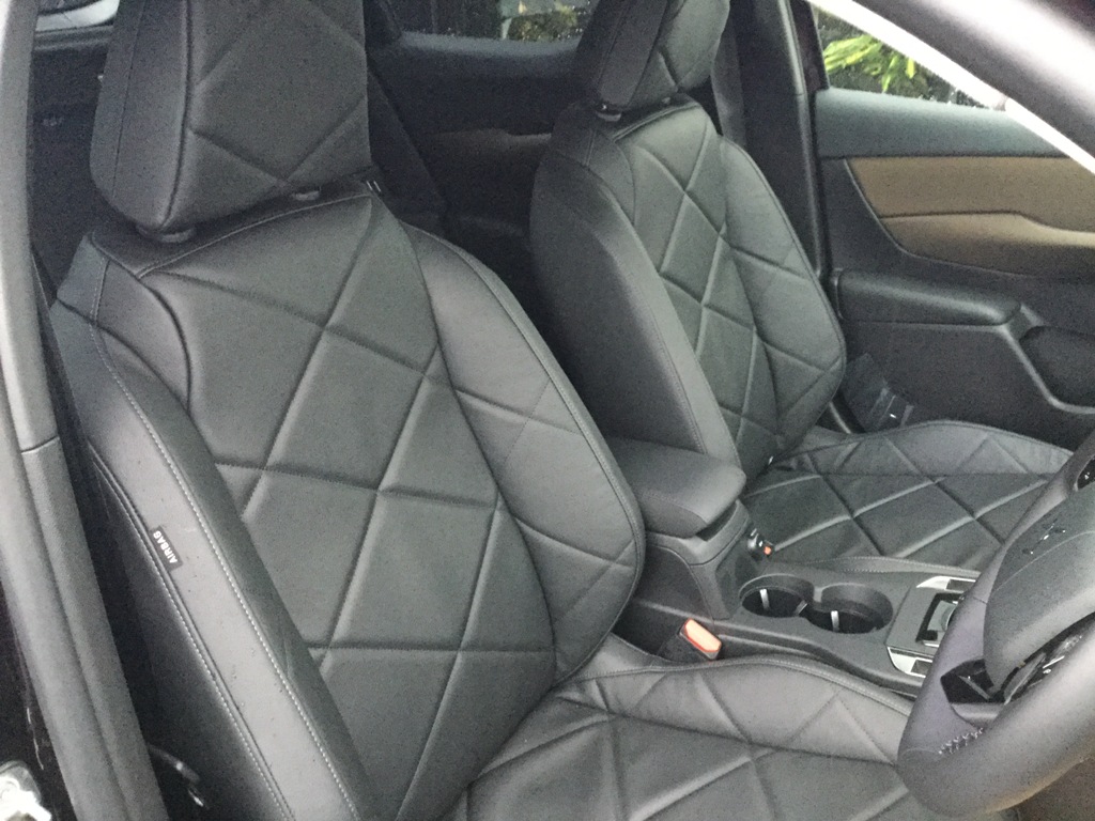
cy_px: 410
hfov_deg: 58.4
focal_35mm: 31
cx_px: 548
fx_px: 981
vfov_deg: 45.4
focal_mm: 3.3
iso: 320
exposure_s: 1/15
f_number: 2.4
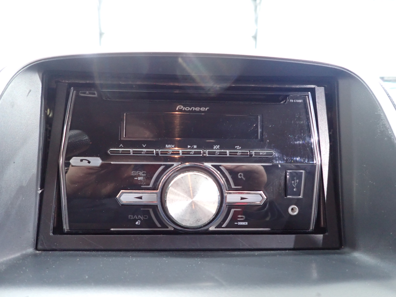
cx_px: 198
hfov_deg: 69.4
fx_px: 286
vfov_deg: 54.9
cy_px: 148
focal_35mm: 25
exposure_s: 1/15
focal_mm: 4.5
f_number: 2
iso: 800
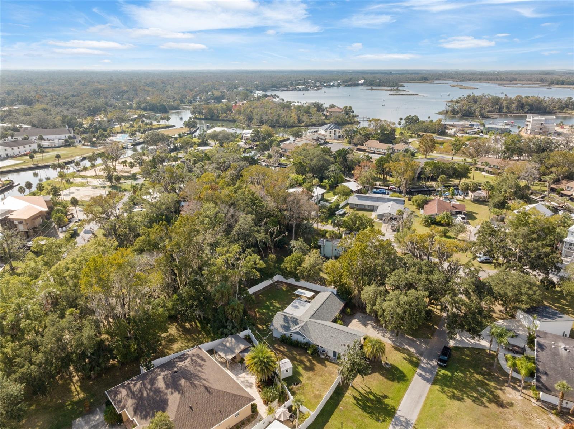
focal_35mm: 24
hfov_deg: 71.6
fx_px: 398
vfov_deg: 56.7
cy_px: 214
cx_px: 287
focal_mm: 12.29
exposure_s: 1/240
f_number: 11
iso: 200
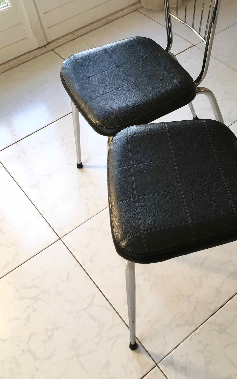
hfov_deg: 28.1
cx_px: 184
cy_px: 125
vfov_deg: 43.7
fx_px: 465
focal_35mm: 45
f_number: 2.2
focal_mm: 4.15
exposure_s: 1/33
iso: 25
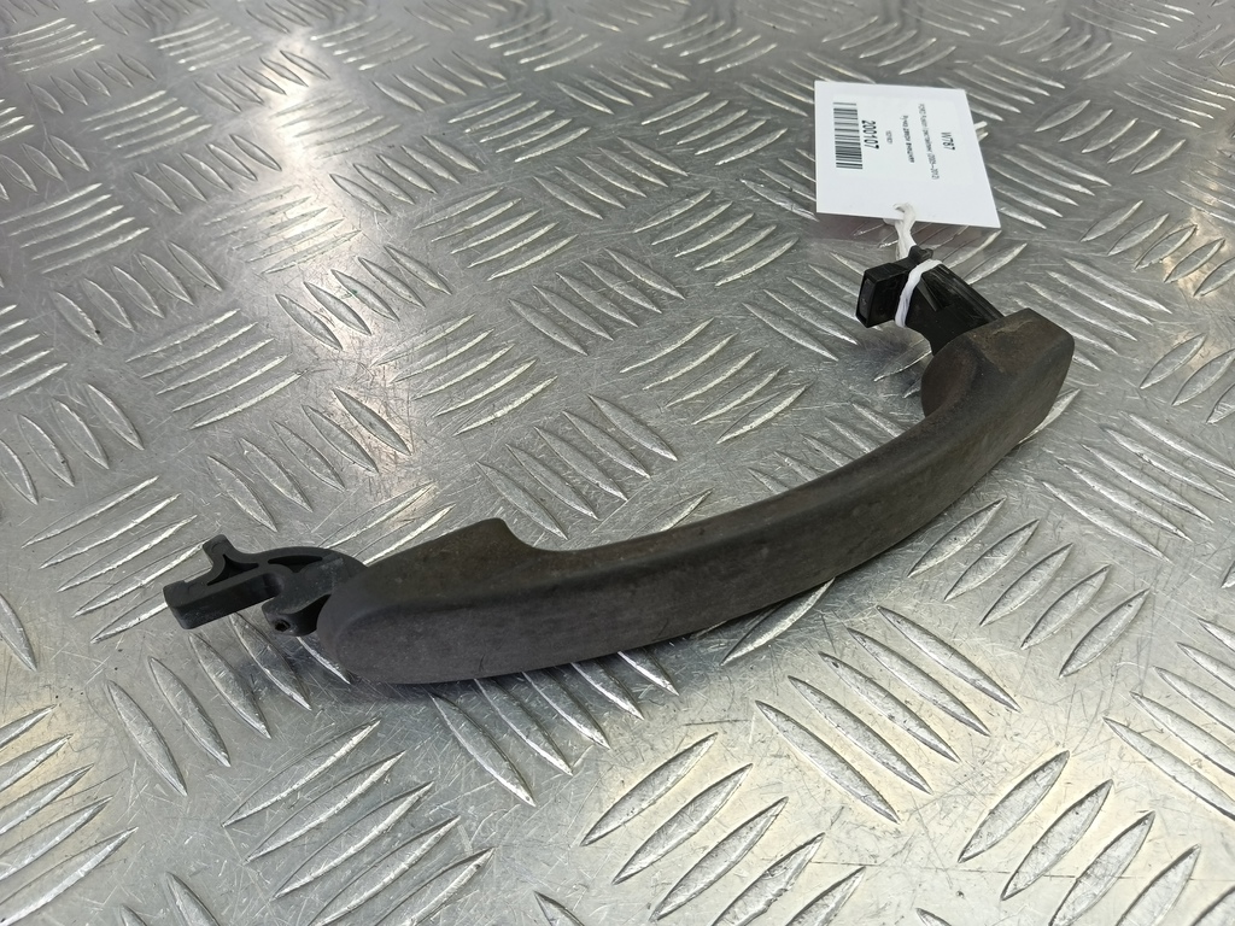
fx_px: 821
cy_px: 463
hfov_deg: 73.9
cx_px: 618
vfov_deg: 58.9
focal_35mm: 23
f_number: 1.6
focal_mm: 4.11
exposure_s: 1/50
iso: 108
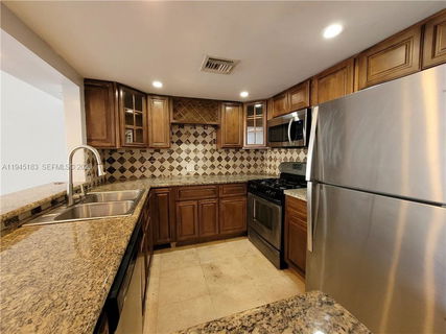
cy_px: 167
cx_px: 223
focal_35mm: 13
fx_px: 167
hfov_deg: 106.2
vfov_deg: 89.9
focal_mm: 1.74
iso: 400
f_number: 2.2
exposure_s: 1/60
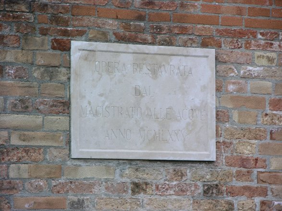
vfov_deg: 5.3
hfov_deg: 7.1
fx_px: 2281
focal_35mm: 280
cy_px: 106
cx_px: 141
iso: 50
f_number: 4.7
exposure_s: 1/77.9
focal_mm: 71.2
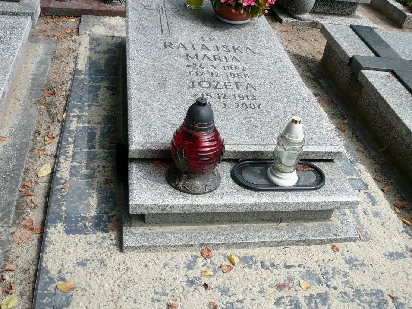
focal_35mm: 38
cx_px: 225
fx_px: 452
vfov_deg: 37.7
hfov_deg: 48.9
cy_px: 164
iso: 100
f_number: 2.8
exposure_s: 1/800
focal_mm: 4.6
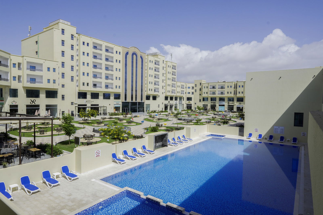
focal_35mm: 21
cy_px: 108
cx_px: 162
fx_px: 188
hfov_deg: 81.2
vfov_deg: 59.5
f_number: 16
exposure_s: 1/80
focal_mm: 14
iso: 125
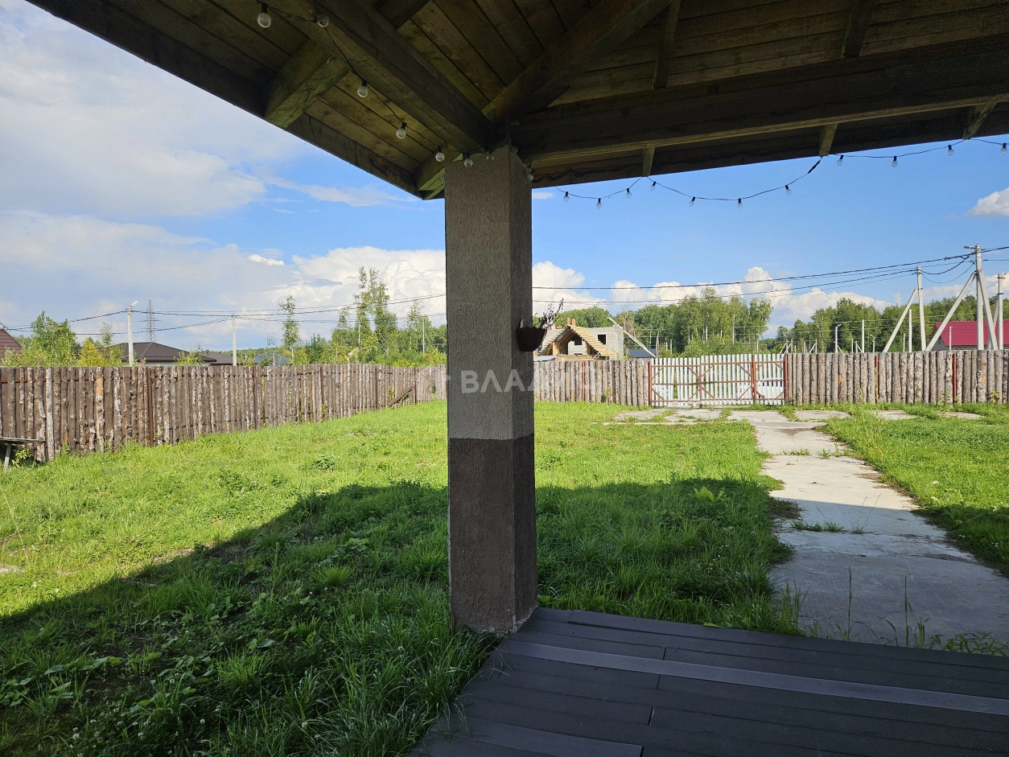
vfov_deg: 58.9
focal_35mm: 23
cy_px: 378
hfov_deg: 73.9
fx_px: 671
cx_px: 504
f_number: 1.8
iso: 25
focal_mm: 5.4
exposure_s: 1/1751
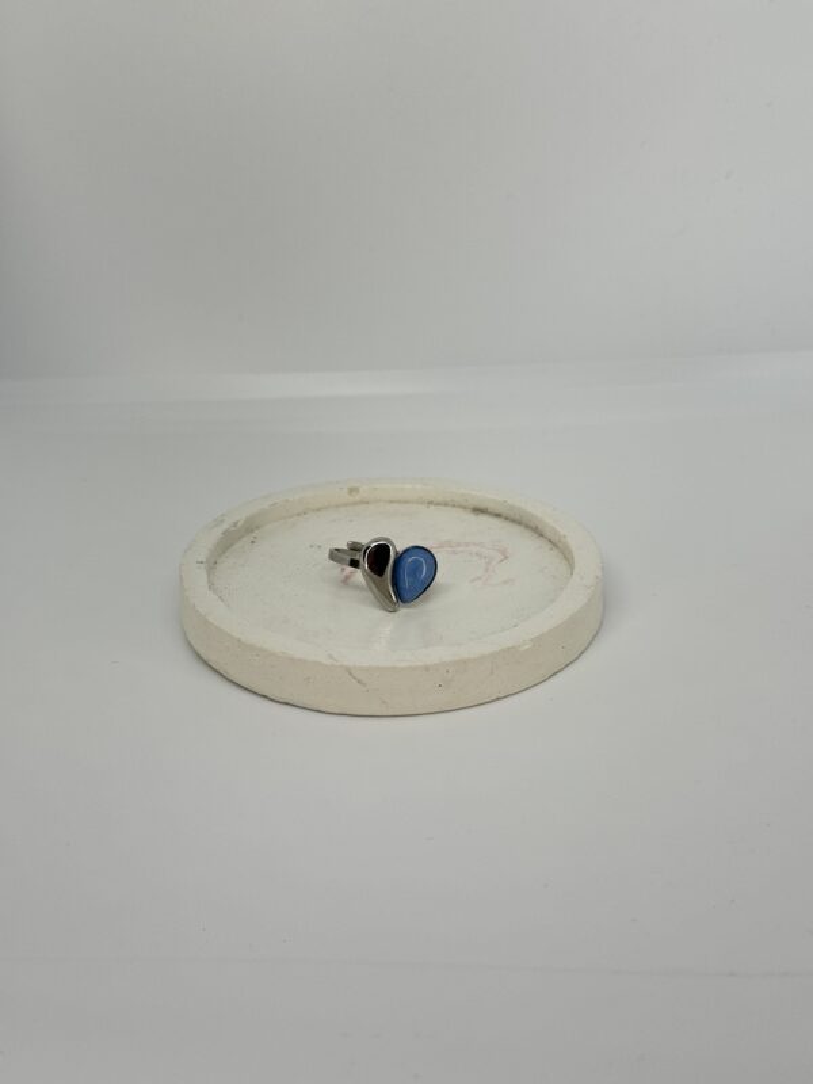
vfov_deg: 39.7
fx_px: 1503
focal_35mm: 48
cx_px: 406
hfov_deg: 30.3
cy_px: 542
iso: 64
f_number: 1.78
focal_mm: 6.76
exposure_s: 1/568
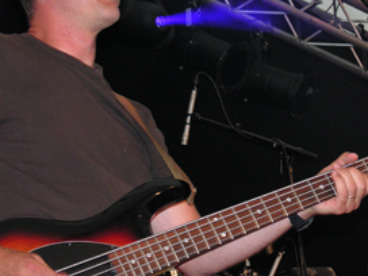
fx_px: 1839
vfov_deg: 8.6
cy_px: 118
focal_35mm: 173
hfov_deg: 11.4
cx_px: 245
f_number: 3.6
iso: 140
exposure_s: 1/60.1
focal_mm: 24
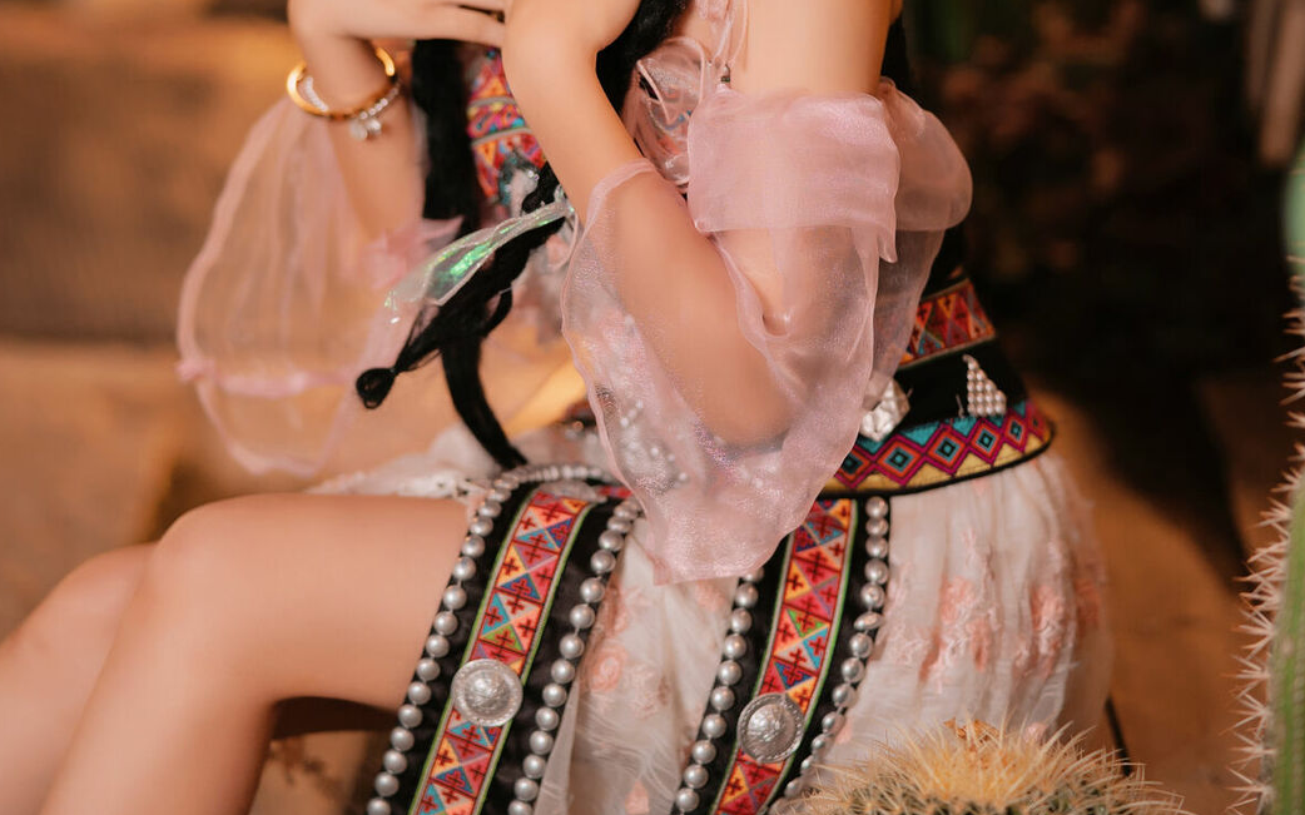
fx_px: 4659
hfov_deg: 15.9
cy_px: 142
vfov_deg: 10.0
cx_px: 651
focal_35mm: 131
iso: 400
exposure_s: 1/100
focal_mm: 85
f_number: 1.8
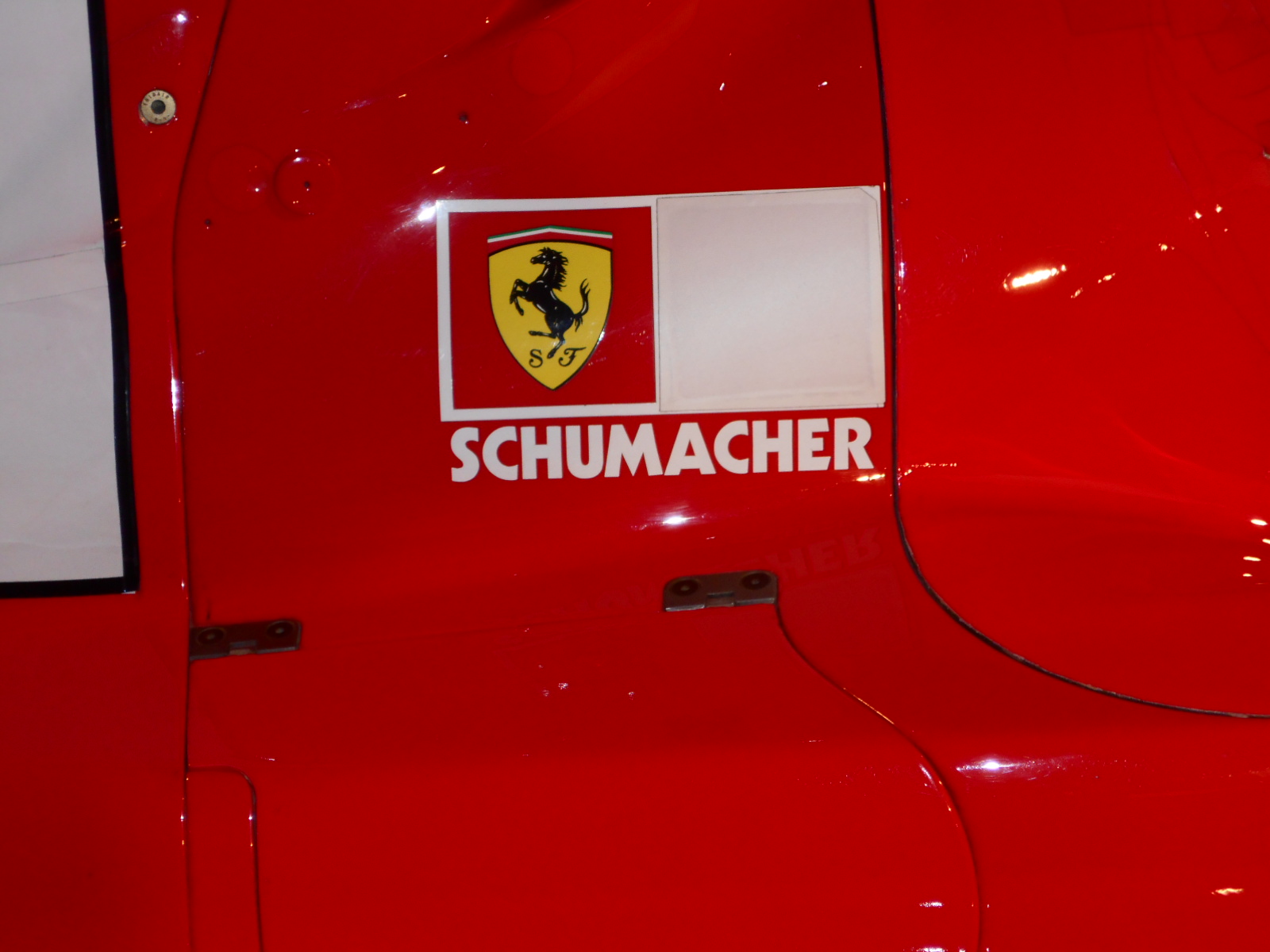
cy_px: 476
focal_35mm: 113
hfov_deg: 17.4
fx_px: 4146
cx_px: 635
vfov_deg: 13.1
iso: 200
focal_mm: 20.1
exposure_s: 1/60
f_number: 6
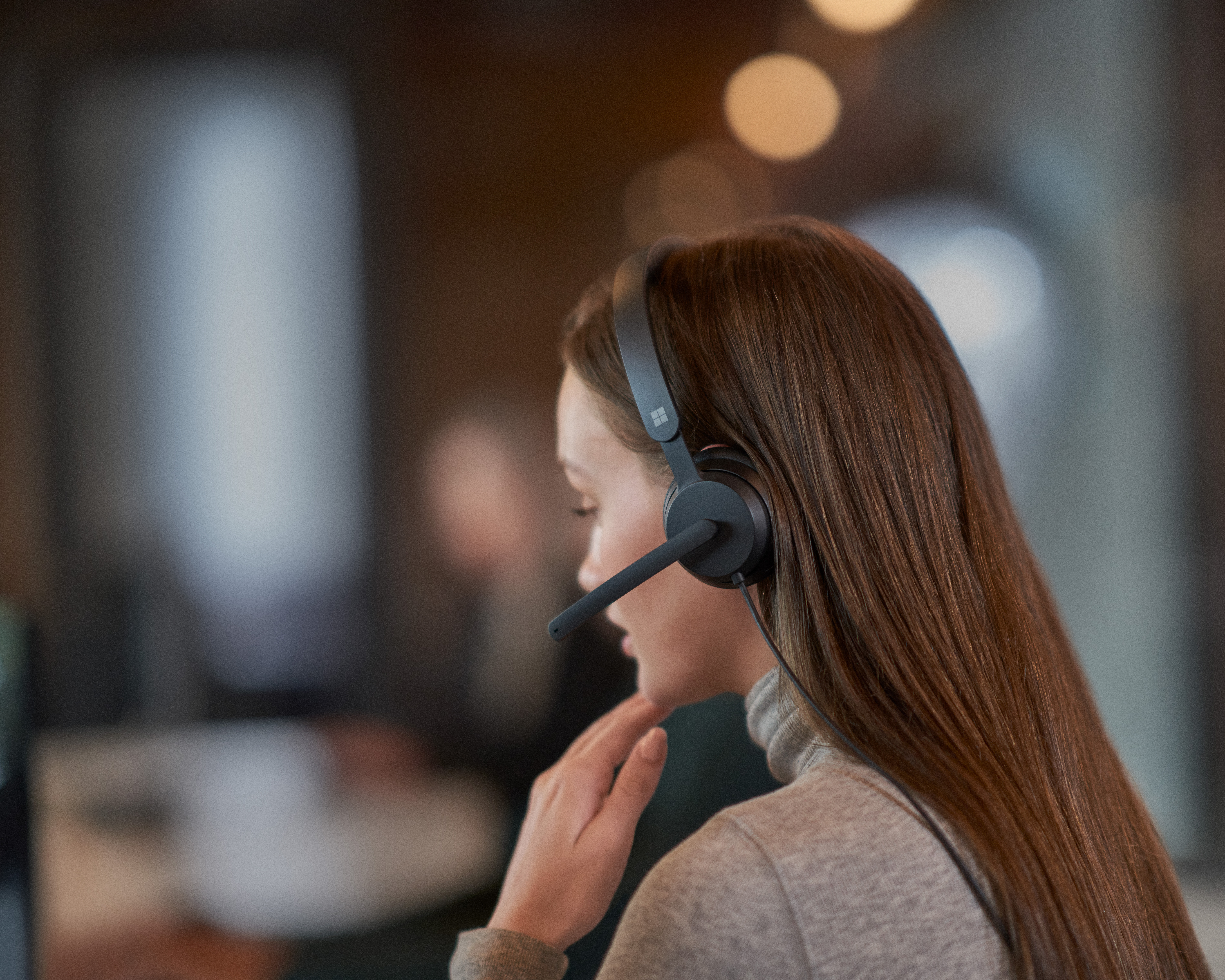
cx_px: 703
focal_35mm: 96
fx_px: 3481
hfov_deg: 19.9
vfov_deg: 16.0
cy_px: 491
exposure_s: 1/500
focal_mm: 85
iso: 800
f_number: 1.4
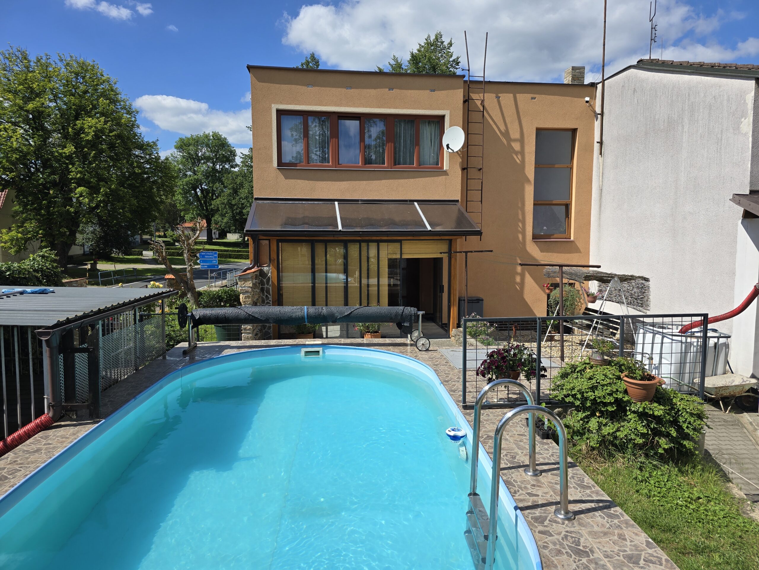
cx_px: 380
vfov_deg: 58.9
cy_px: 285
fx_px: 504
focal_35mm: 23
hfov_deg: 73.9
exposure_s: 1/1013
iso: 12
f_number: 1.7
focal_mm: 6.3
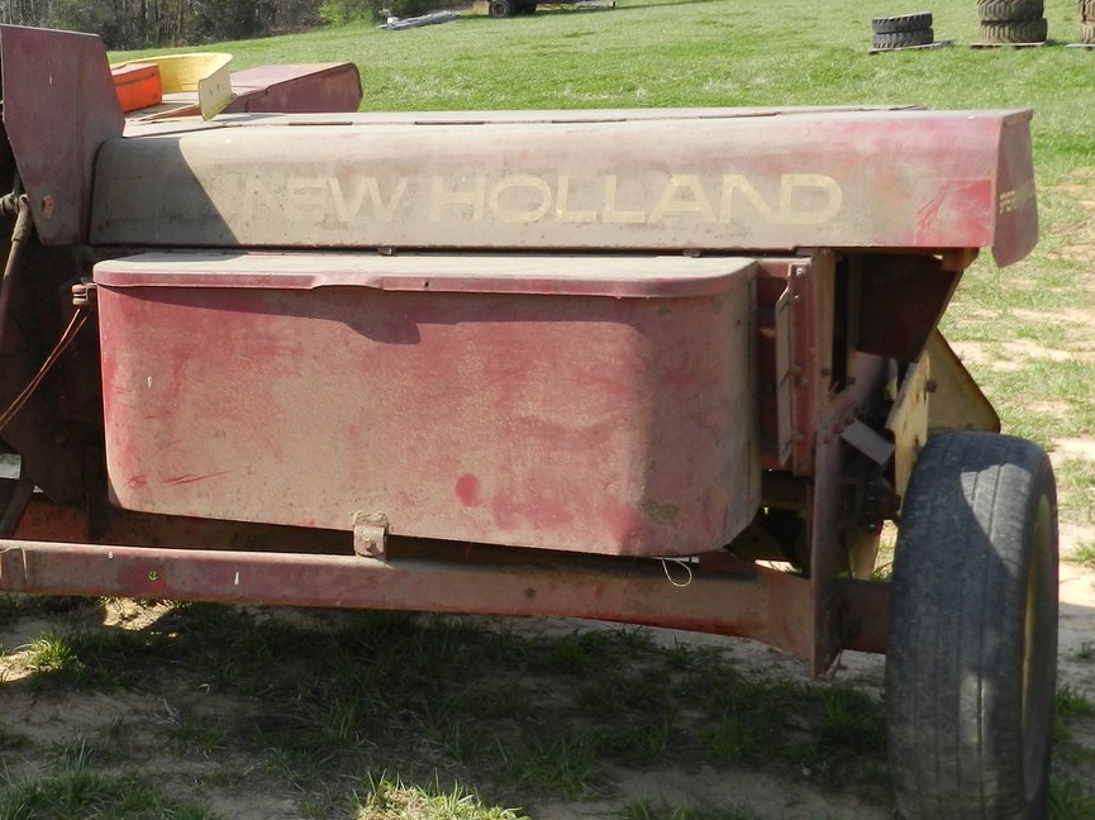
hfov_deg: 33.0
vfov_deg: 26.0
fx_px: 1771
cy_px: 331
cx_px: 160
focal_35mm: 56
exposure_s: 1/800
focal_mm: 5.6
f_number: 3.7
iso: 160
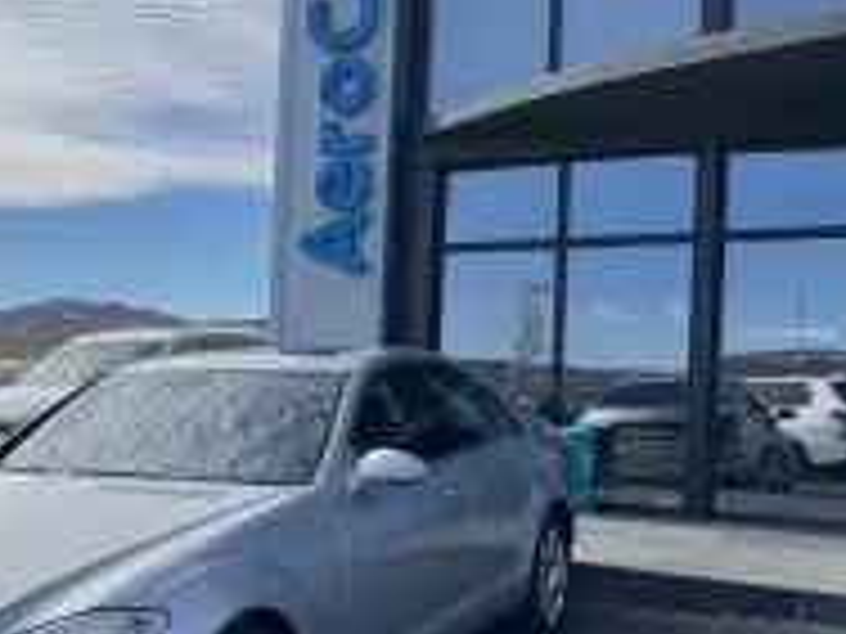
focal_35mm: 46
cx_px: 117
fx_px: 1124
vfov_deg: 31.4
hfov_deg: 38.9
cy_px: 382
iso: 80
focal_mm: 6.76
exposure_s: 1/3413
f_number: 1.78
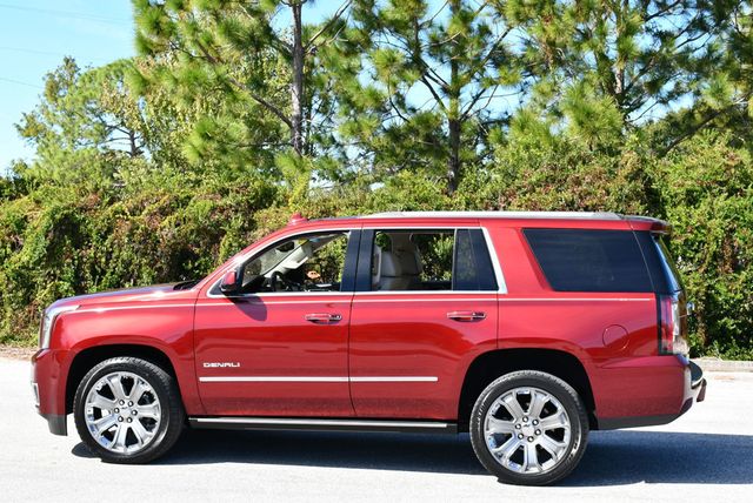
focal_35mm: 64
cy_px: 252
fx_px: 1340
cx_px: 376
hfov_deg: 31.4
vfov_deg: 21.3
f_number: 8
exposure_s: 1/250
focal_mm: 32
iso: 200
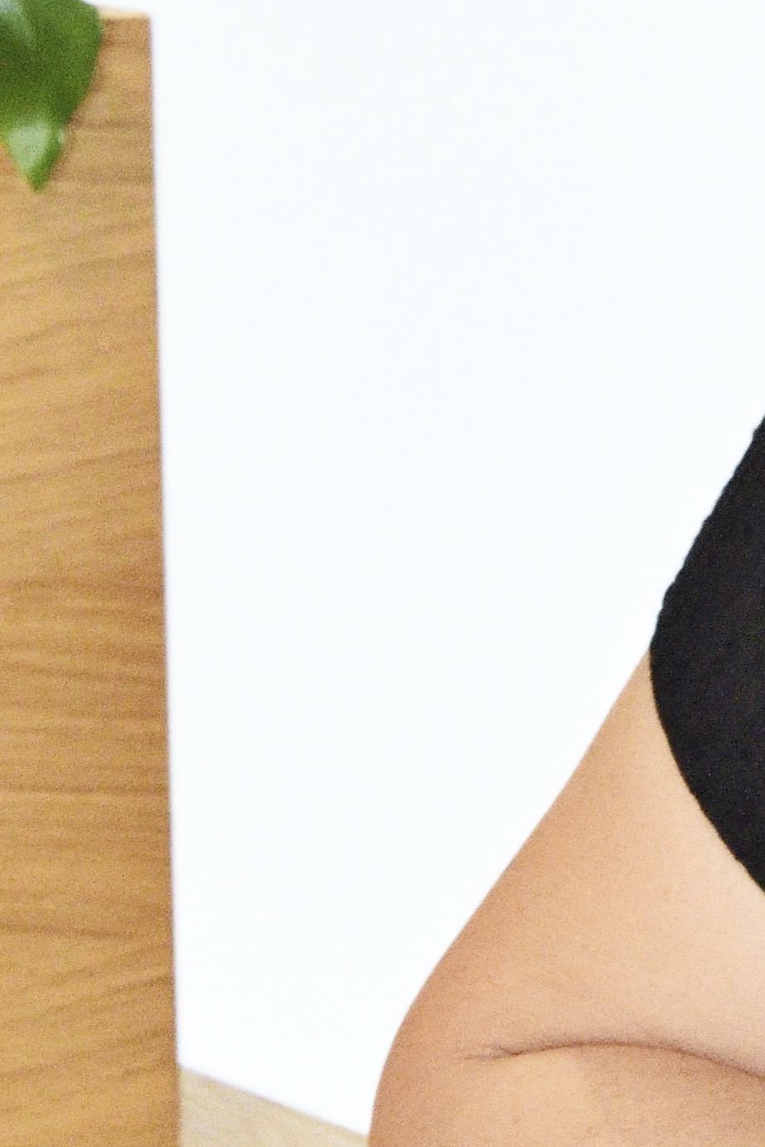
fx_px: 10510
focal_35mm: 330
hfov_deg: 4.1
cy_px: -739
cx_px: 1877
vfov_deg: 6.1
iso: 800
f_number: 6.3
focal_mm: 62
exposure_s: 1/160
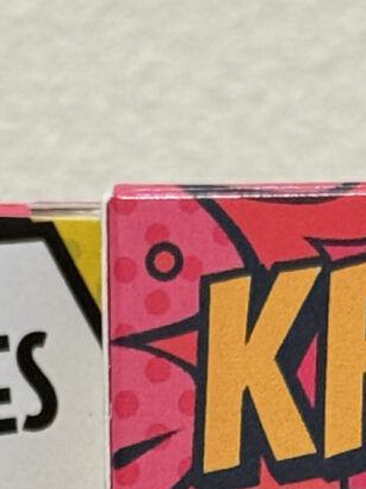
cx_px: 123
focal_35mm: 300
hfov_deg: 4.9
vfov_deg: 6.5
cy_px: 745
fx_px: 4234
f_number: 1.78
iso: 640
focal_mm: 6.76
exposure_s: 1/30
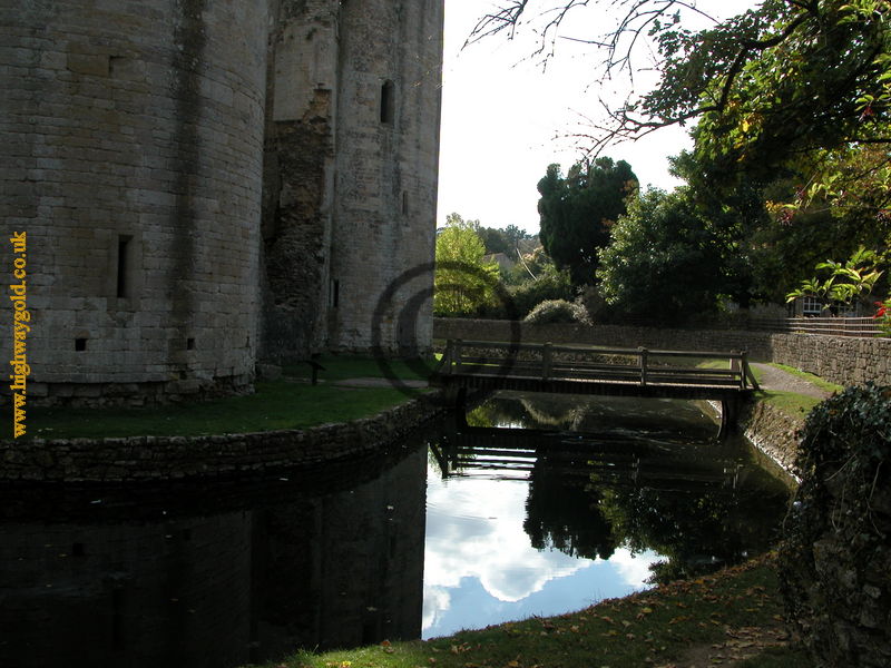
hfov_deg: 52.6
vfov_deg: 40.7
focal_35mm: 35
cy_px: 334
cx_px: 446
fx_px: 901
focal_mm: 8.9
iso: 100
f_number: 5.6
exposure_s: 1/256
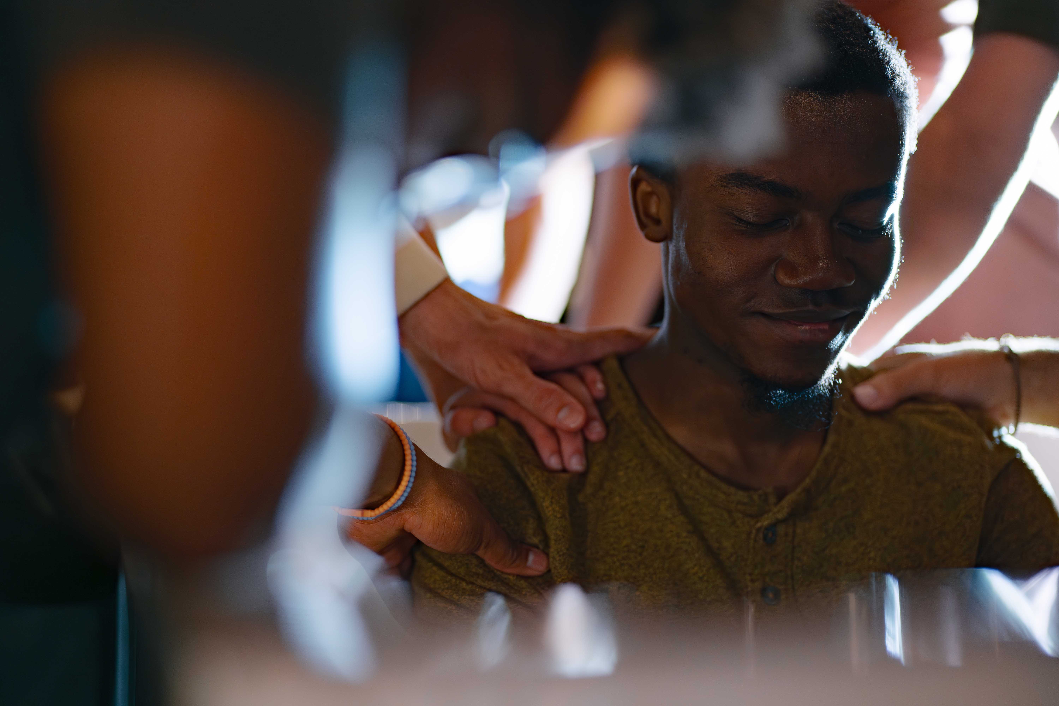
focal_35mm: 85
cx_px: 530
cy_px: 353
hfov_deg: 23.9
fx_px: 2500
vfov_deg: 16.1
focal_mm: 85
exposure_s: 1/250
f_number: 1.8
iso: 4000
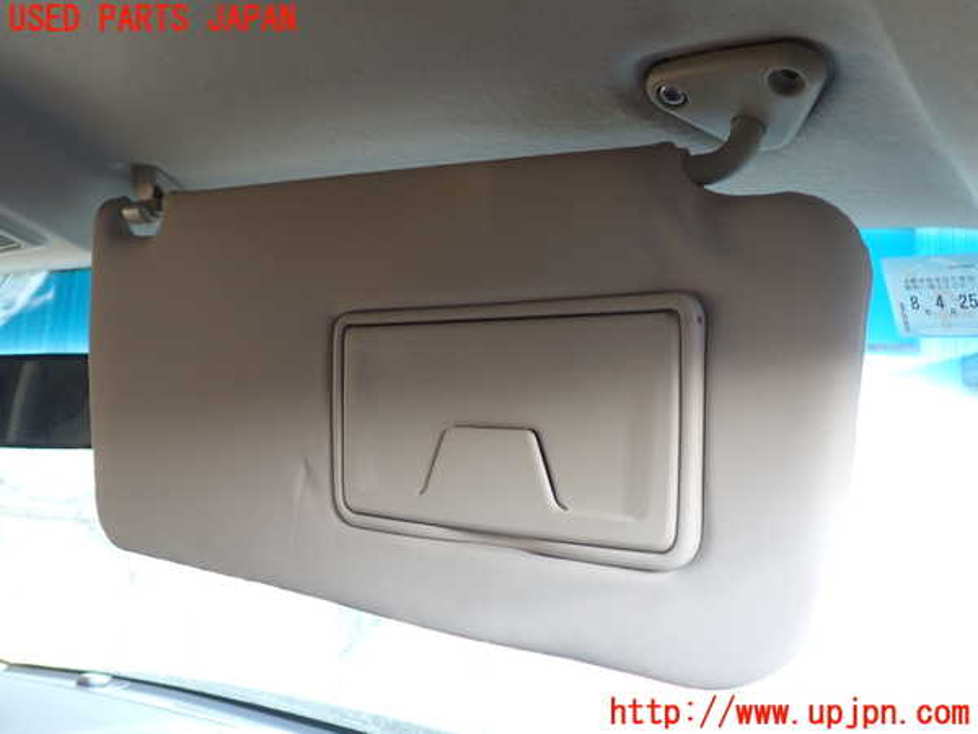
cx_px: 489
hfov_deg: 60.0
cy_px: 367
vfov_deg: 46.8
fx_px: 848
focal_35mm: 30
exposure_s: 1/30
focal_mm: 5.4
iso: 200
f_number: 2.3
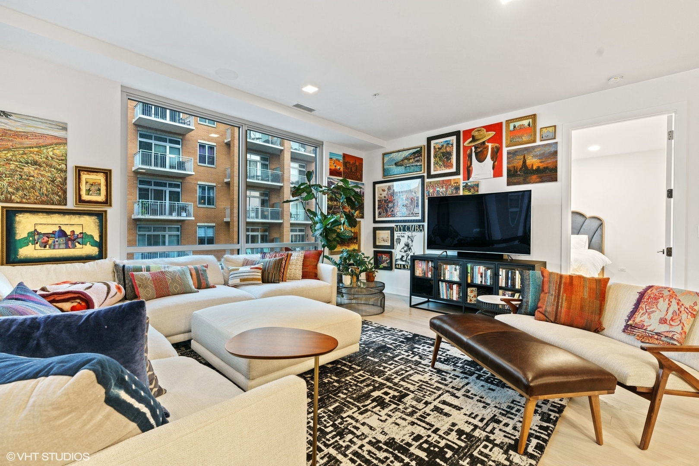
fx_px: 311
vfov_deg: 73.8
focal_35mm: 16
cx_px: 350
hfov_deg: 96.7
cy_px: 233
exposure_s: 1/1.67
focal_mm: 16
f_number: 8
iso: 320
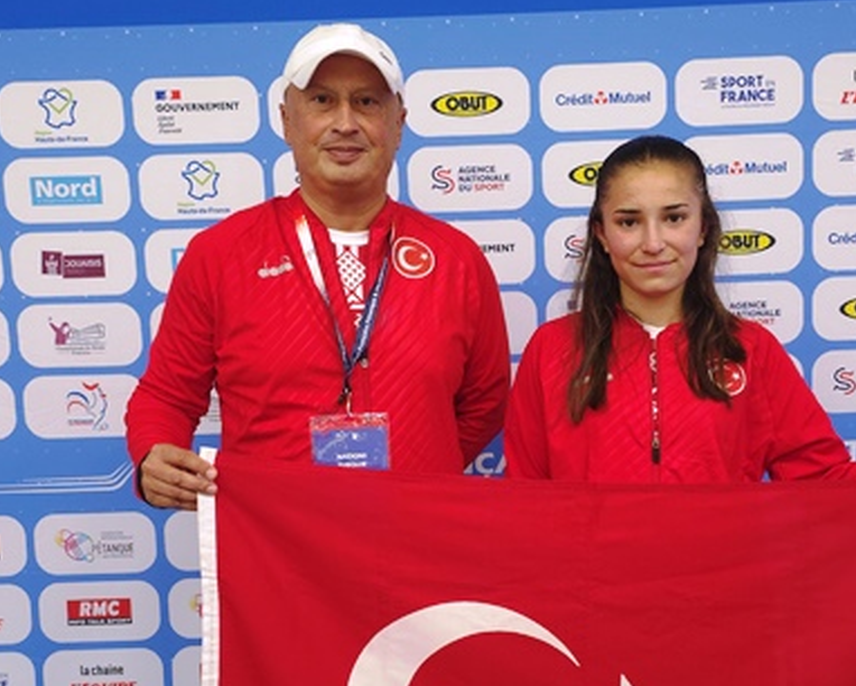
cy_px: 466
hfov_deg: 39.5
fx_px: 1191
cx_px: 482
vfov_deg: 31.8
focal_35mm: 47
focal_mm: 6.3
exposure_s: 1/25
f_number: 1.7
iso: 400
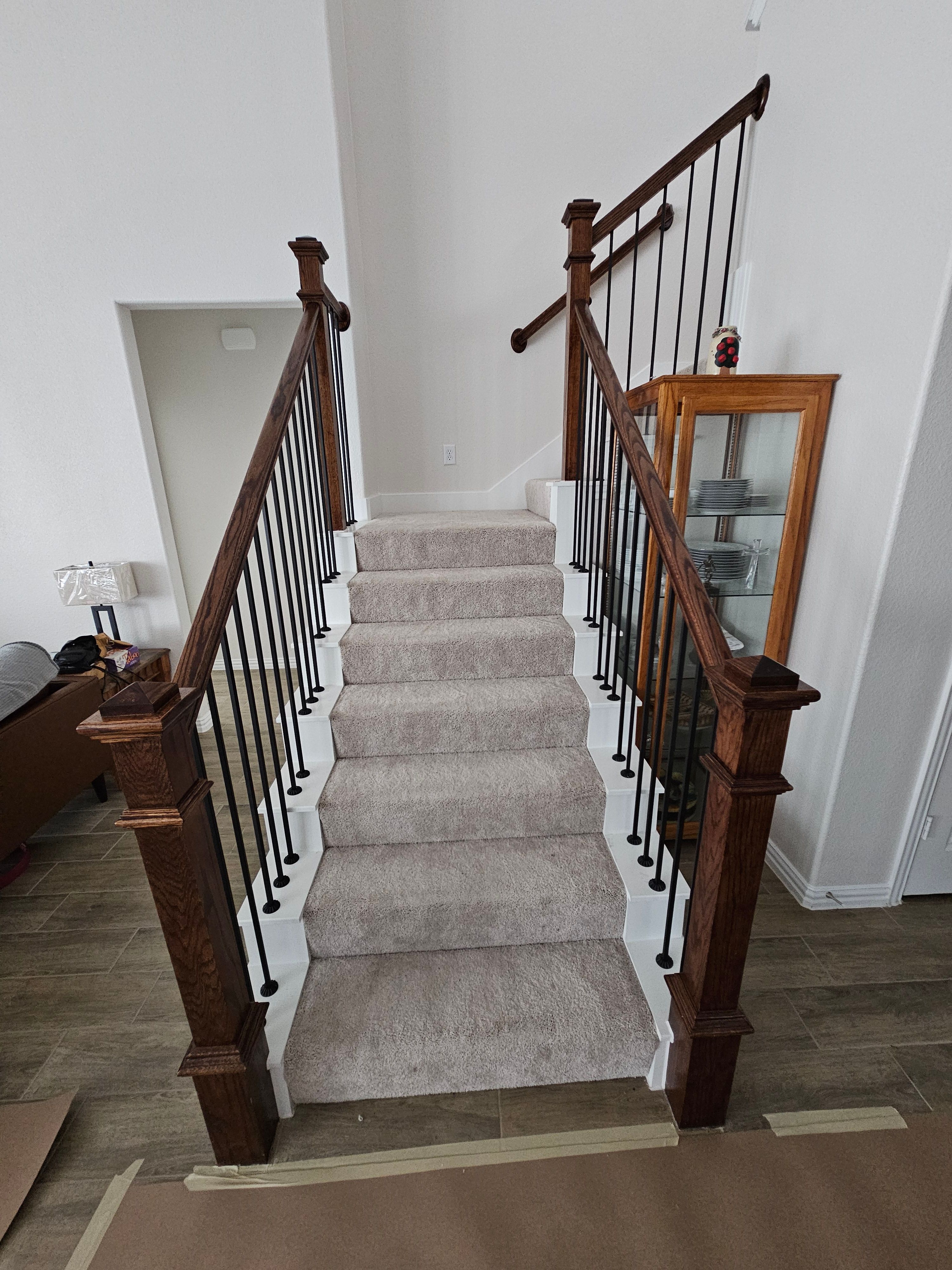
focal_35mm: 13
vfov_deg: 106.2
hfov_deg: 89.9
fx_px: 477
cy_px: 635
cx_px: 476
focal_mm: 2.2
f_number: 2.2
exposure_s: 1/30
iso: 500
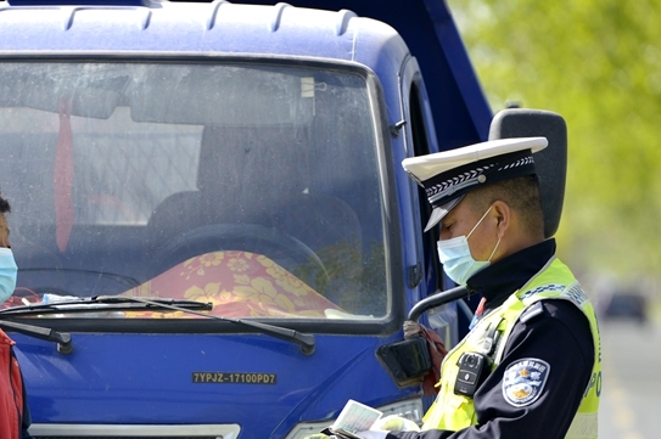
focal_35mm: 341
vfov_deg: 4.0
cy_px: 377
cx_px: 91
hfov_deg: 6.0
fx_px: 6255
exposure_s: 1/800
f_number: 3.5
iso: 100
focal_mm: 185
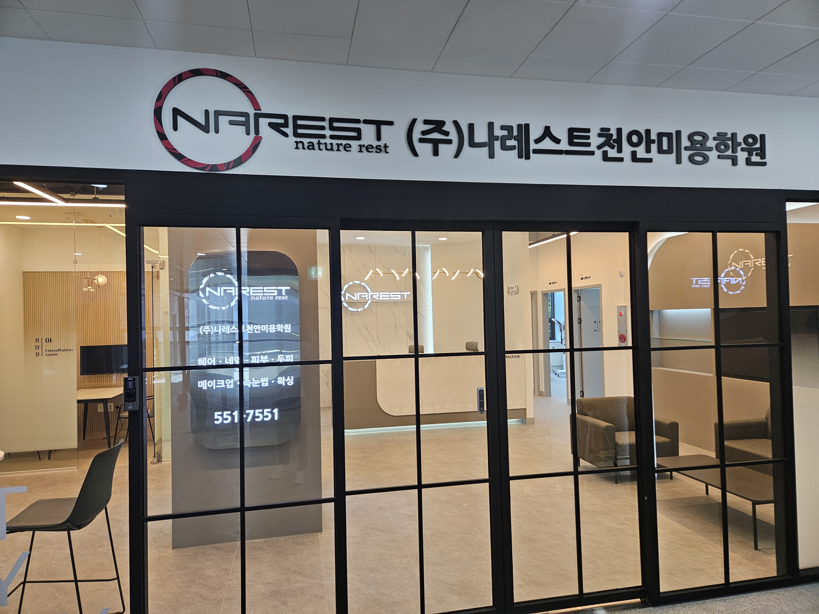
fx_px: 544
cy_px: 307
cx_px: 410
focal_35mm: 23
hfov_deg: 73.9
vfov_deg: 58.9
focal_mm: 5.4
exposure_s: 1/120
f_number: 1.8
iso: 100
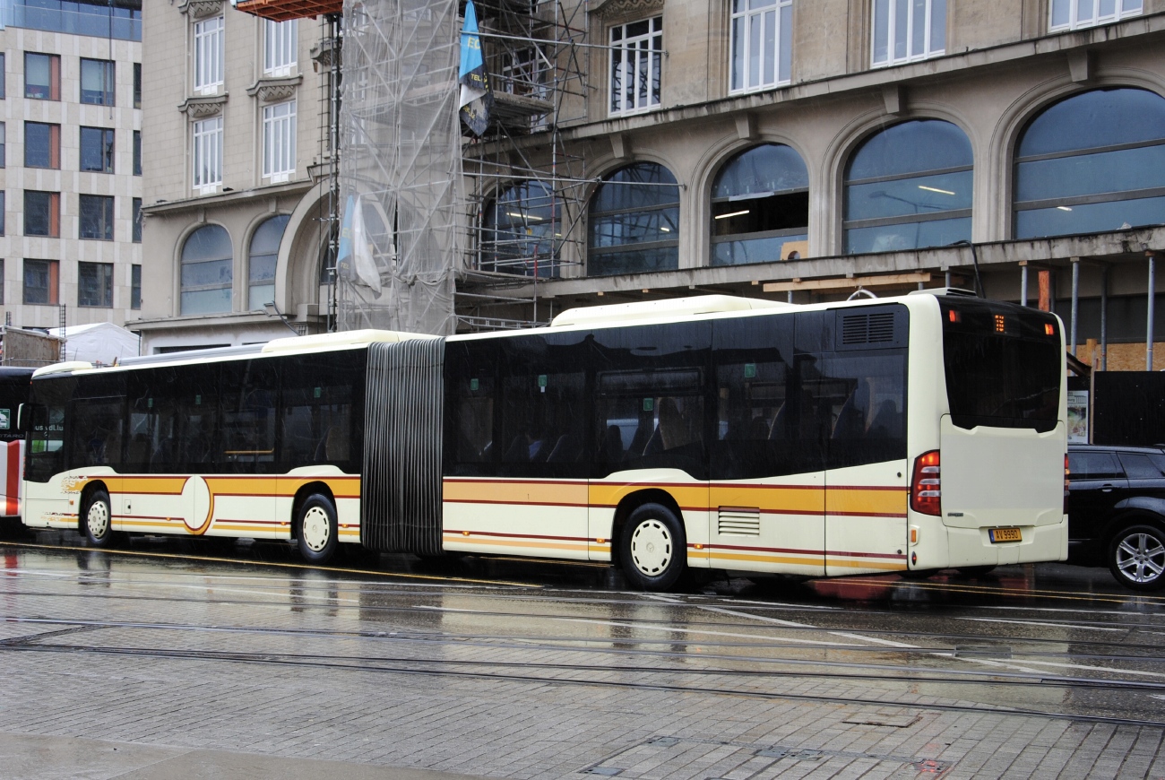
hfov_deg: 46.4
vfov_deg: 32.0
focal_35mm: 42
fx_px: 1361
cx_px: 582
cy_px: 390
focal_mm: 28
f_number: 5
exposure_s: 1/200
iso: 200
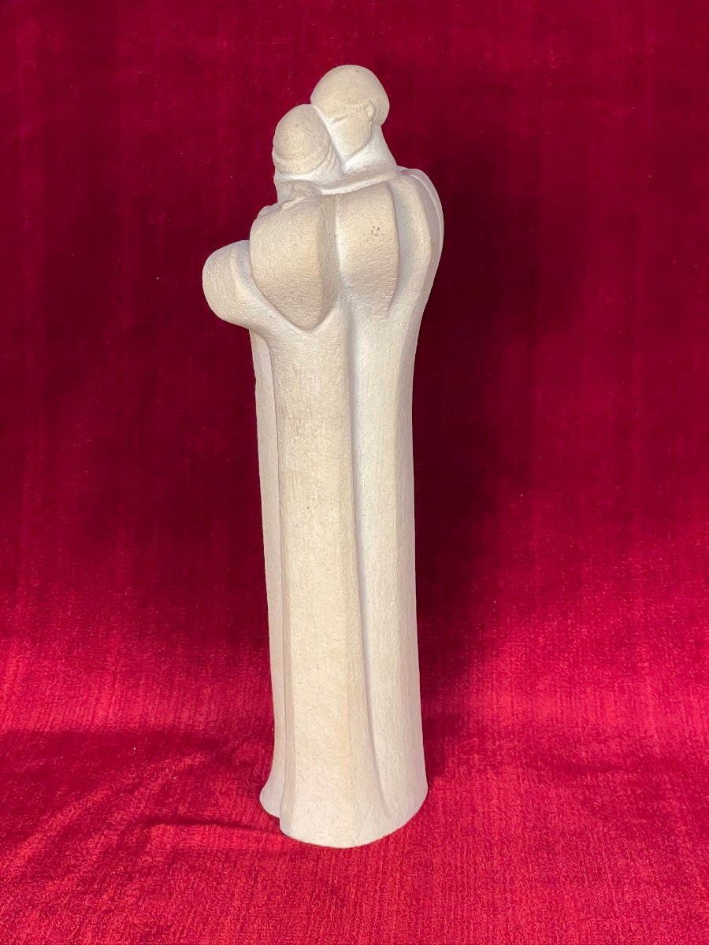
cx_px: 354
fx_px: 1420
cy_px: 472
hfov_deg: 28.0
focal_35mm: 52
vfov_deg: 36.8
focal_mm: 6
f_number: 2
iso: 500
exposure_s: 1/60
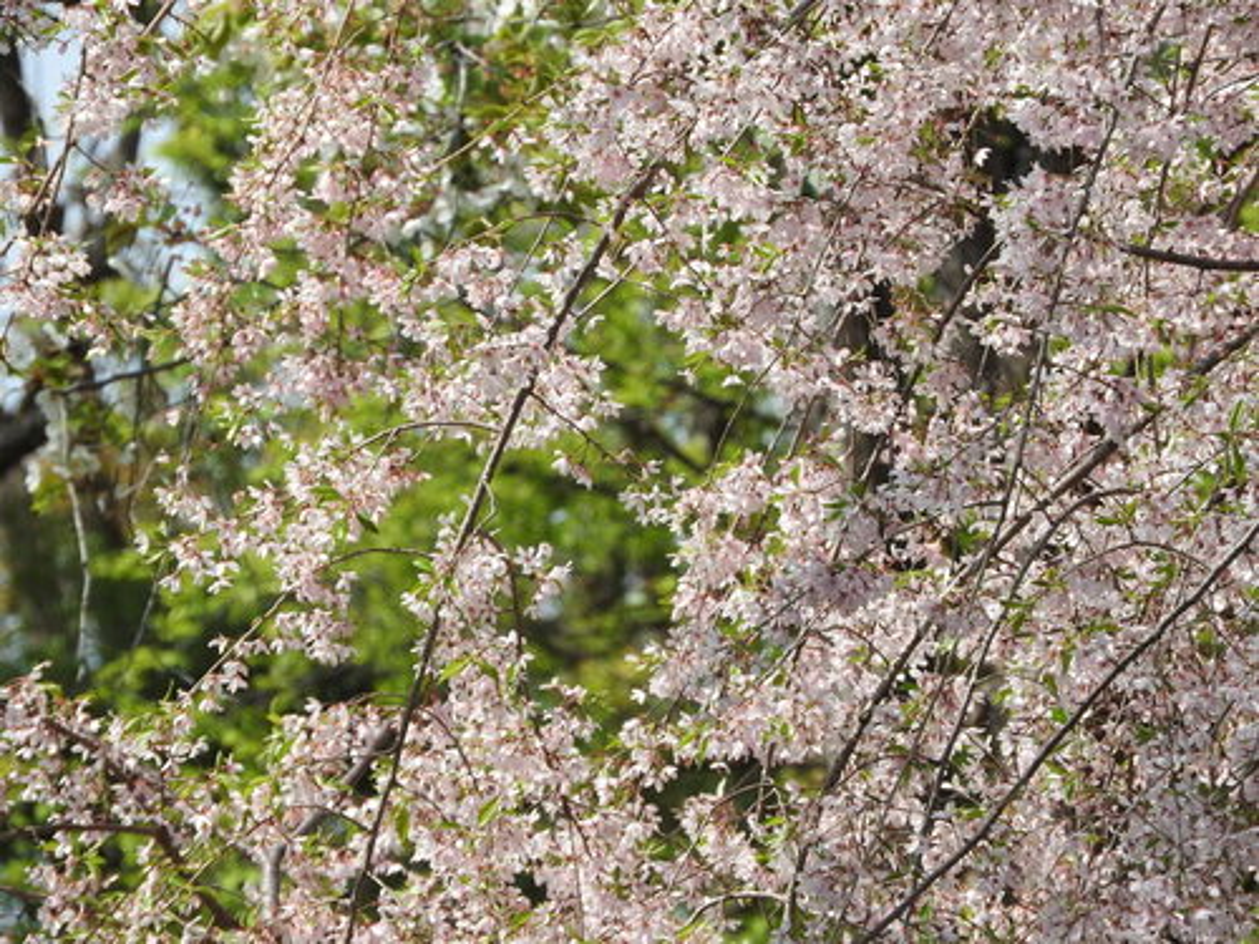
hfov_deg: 3.3
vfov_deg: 2.5
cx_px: 630
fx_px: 21822
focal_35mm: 600
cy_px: 472
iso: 100
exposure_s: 1/400
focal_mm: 107.5
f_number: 5.6
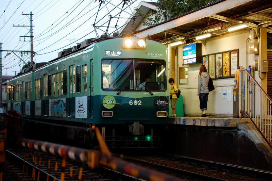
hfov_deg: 22.6
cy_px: 90
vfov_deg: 15.2
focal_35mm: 90
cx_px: 136
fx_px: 679
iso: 280
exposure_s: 1/30
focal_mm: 60
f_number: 2.5
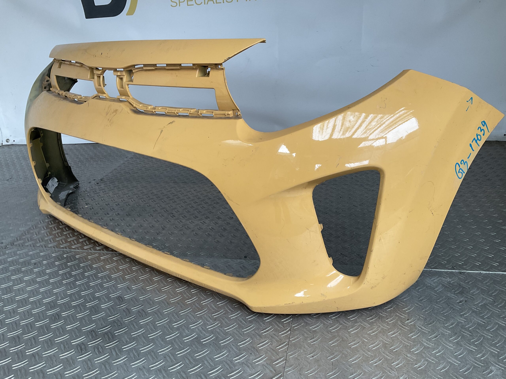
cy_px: 190
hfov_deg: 61.7
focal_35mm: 29
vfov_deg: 48.2
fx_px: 424
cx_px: 253
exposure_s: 1/50
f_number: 1.8
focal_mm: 3
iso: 32
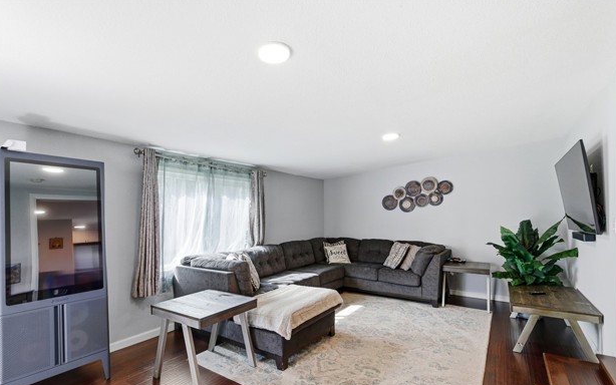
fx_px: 285
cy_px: 210
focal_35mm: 17
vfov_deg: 67.9
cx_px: 308
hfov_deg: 94.4
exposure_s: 1/250
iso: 640
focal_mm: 16
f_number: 9
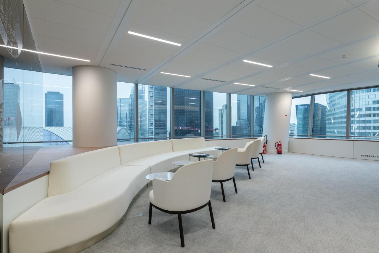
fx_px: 179
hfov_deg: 93.3
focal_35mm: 17
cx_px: 190
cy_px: 126
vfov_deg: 70.5
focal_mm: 17
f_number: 11
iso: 1600
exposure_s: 1/500
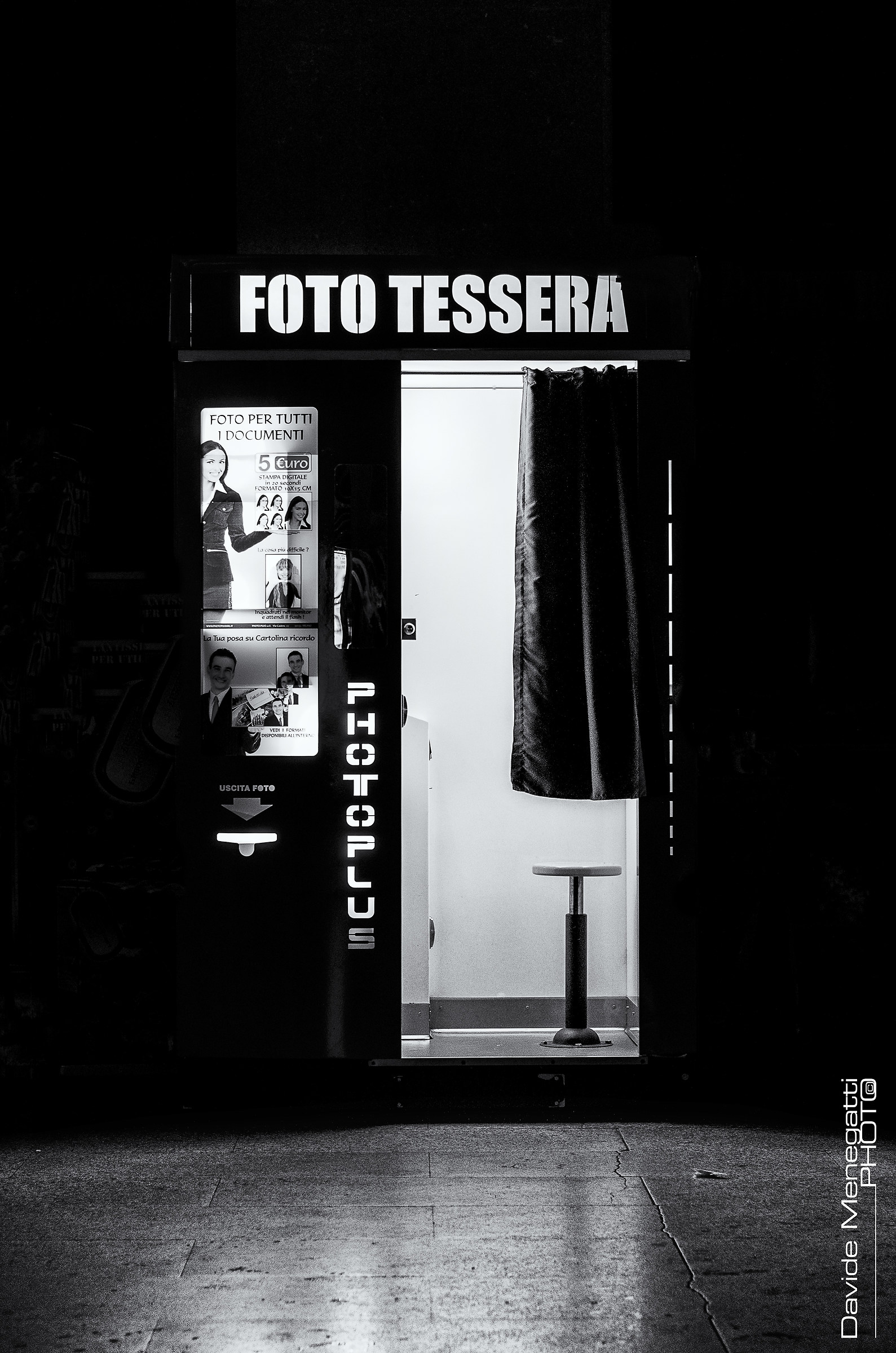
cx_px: 448
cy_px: 676
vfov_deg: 27.0
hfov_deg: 18.1
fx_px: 2813
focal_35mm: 75
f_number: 3.2
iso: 640
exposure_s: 1/100
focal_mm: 50
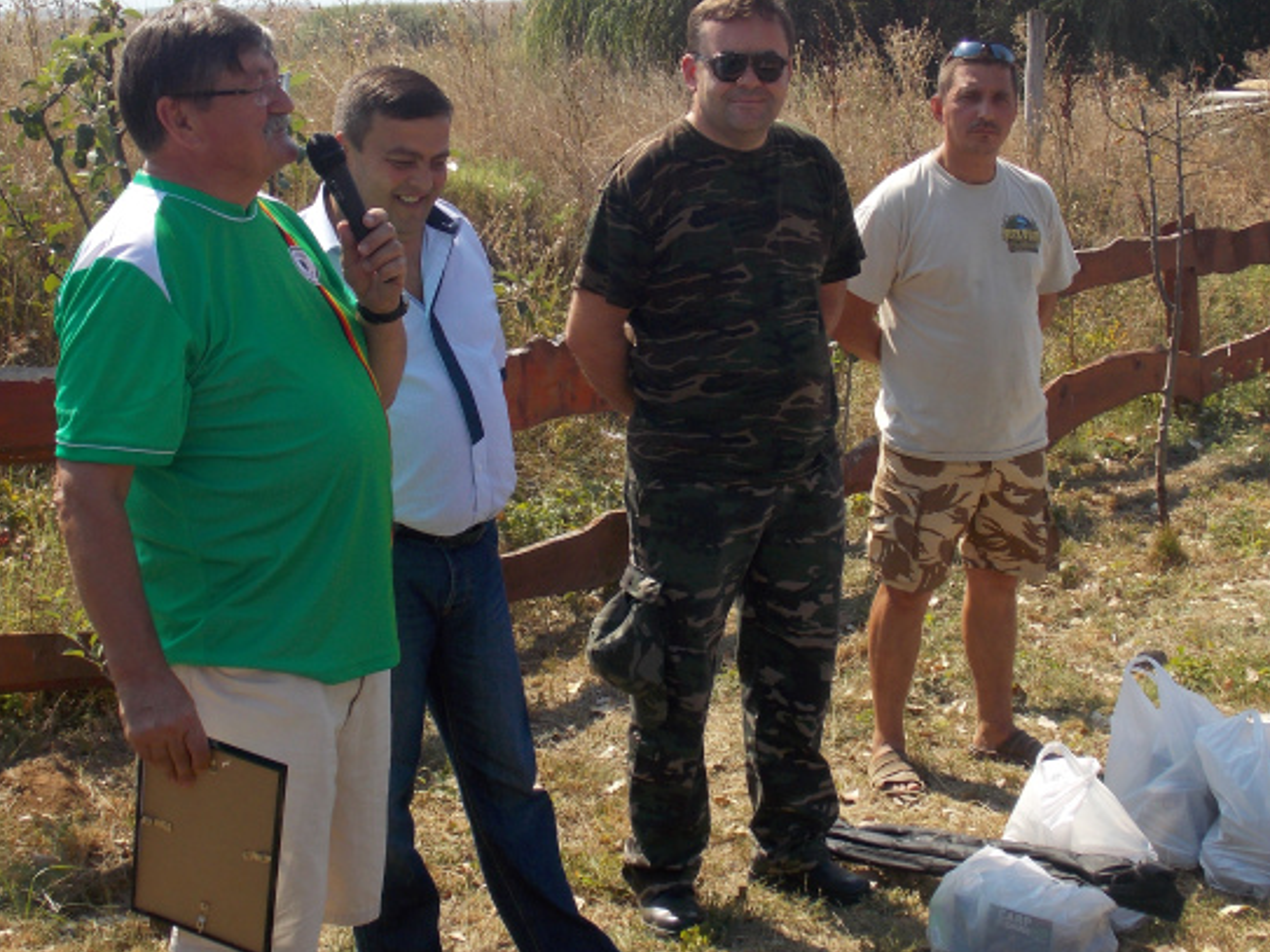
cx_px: 683
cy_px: 448
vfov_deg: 21.9
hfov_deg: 29.0
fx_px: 2458
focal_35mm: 67
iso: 80
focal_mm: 9.3
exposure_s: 1/500
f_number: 3.9
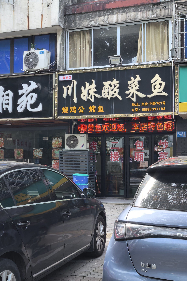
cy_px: 140
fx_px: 390
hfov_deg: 27.0
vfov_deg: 39.6
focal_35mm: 50
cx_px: 105
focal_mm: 5.75
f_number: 4
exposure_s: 1/179
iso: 50
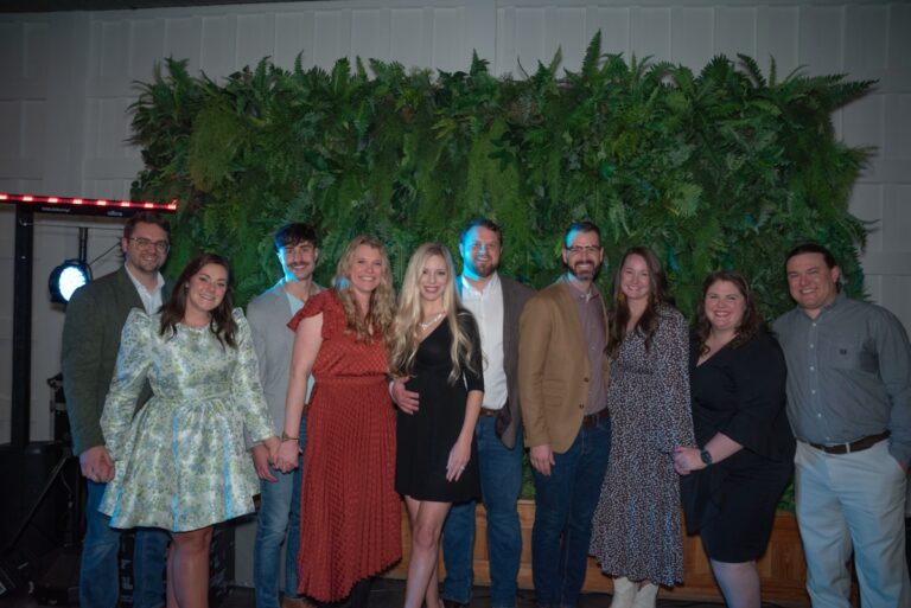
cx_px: 456
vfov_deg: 53.2
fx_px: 608
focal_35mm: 24
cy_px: 304
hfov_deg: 73.7
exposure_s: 1/200
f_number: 2.8
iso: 400
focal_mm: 24
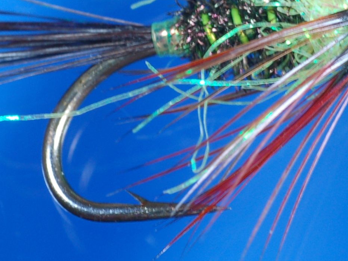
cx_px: 251
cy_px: 59
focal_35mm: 325
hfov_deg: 6.1
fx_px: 3266
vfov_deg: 4.6
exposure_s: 1/10
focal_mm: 70
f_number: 10
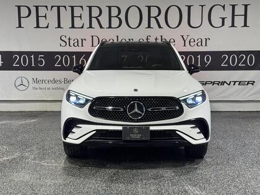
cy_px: 98
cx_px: 130
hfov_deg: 39.7
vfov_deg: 30.3
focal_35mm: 48
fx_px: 361
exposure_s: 1/120
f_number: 1.78
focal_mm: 6.76
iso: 80
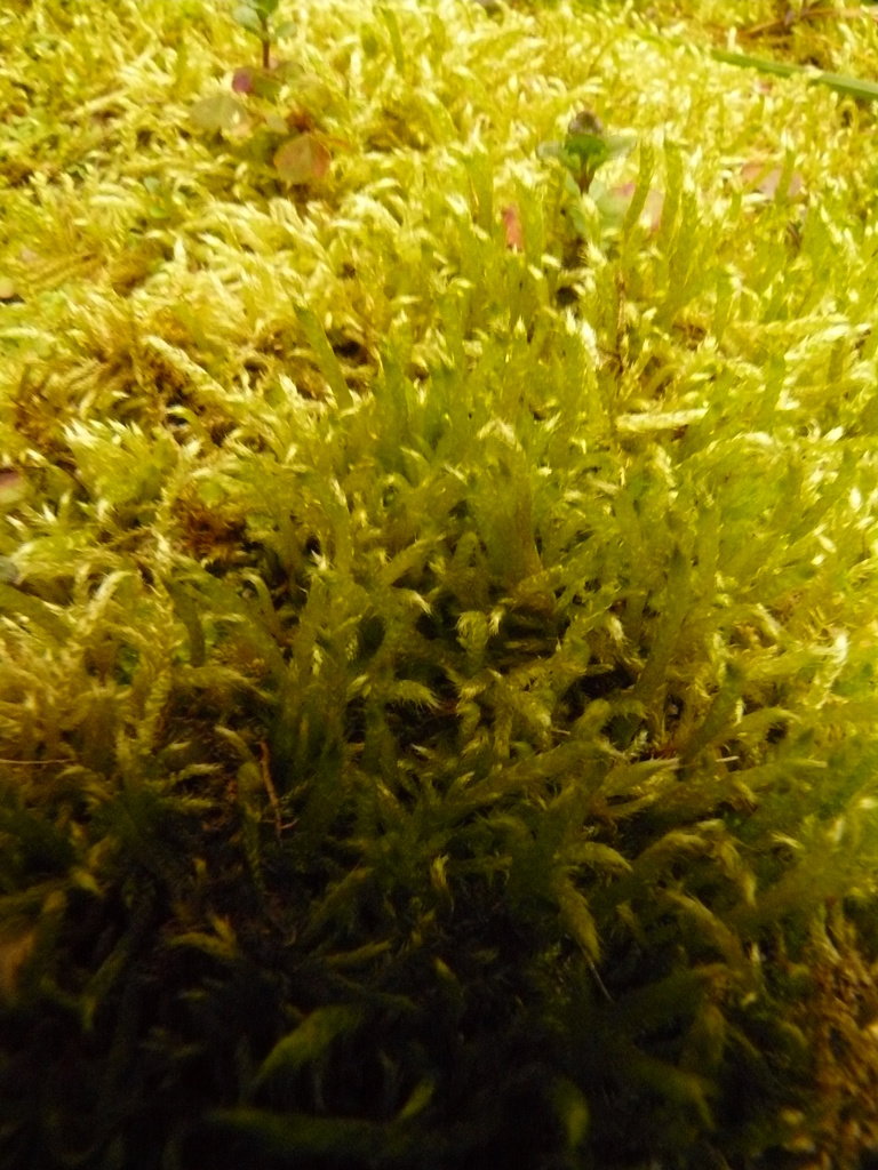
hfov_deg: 39.7
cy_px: 585
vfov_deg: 51.4
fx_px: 1217
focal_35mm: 36
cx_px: 439
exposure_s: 1/13
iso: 400
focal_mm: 6
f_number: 8
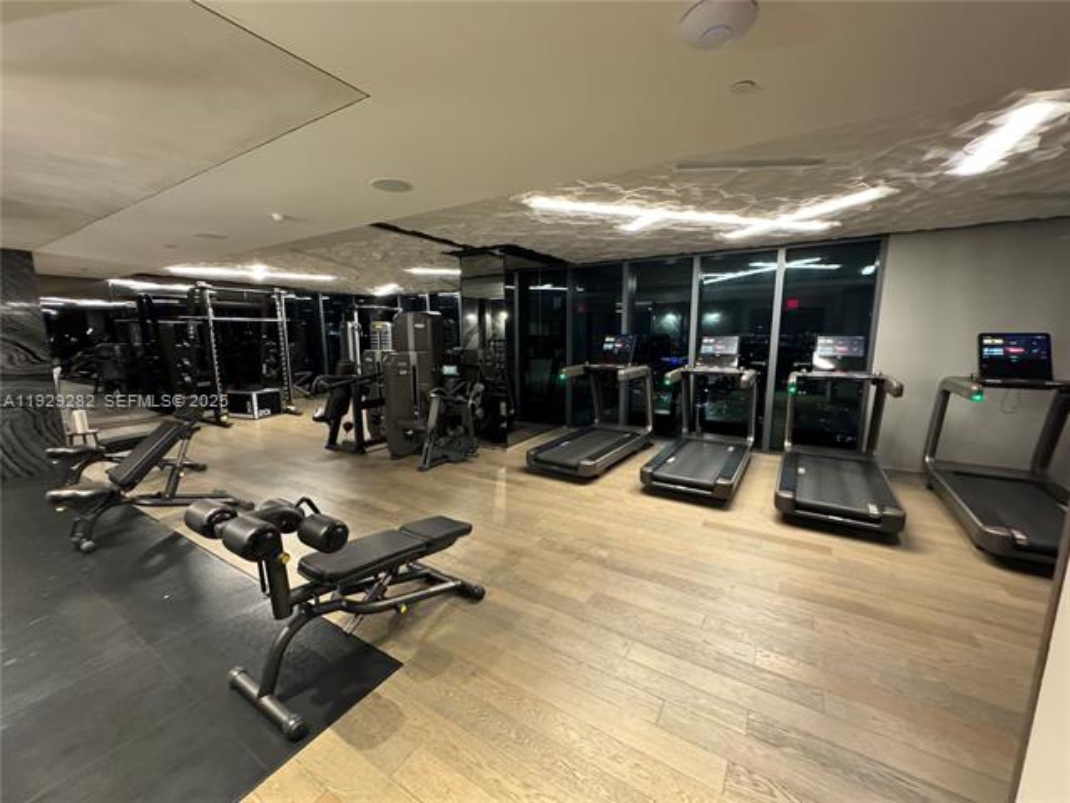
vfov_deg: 85.7
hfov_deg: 102.1
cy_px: 402
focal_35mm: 14
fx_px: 433
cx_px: 535
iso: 1250
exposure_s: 1/60
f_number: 2.2
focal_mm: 2.22
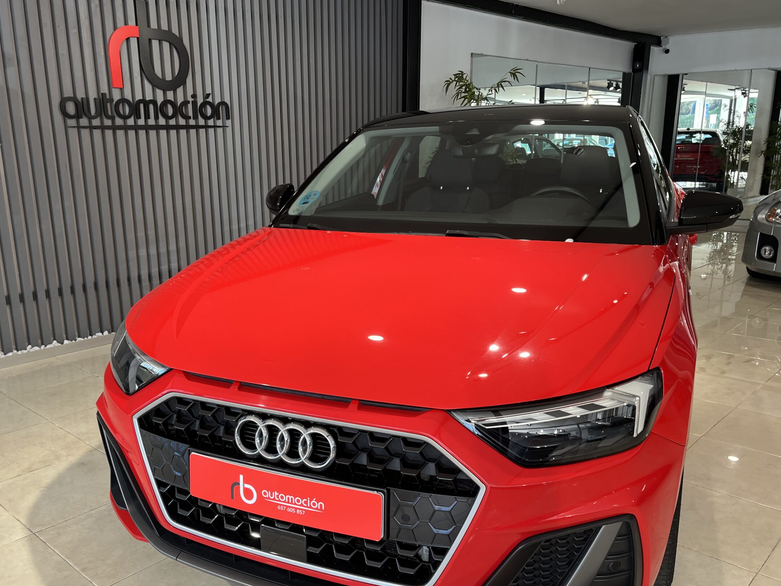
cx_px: 343
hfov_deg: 58.2
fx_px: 699
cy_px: 321
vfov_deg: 45.4
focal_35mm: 31
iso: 64
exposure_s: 1/122
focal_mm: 5.1
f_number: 1.6
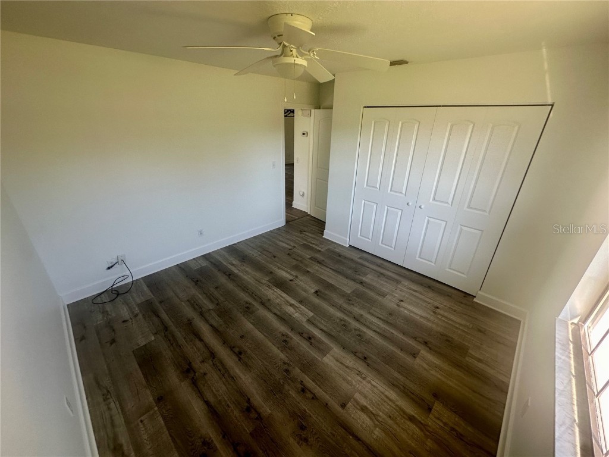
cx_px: 304
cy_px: 228
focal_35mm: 14
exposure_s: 1/99
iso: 80
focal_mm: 2.22
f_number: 2.2
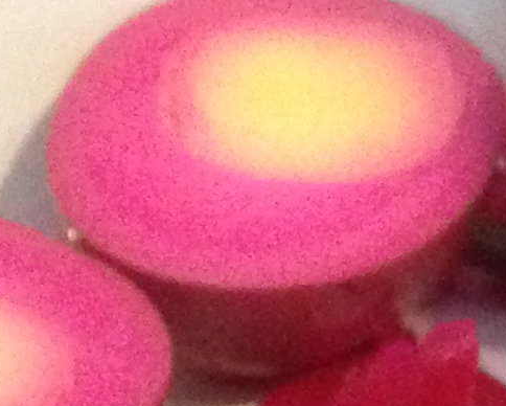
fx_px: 3252
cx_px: 662
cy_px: 561
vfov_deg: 7.1
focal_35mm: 217
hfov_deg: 8.8
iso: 500
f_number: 2.4
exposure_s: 1/15
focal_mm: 4.12
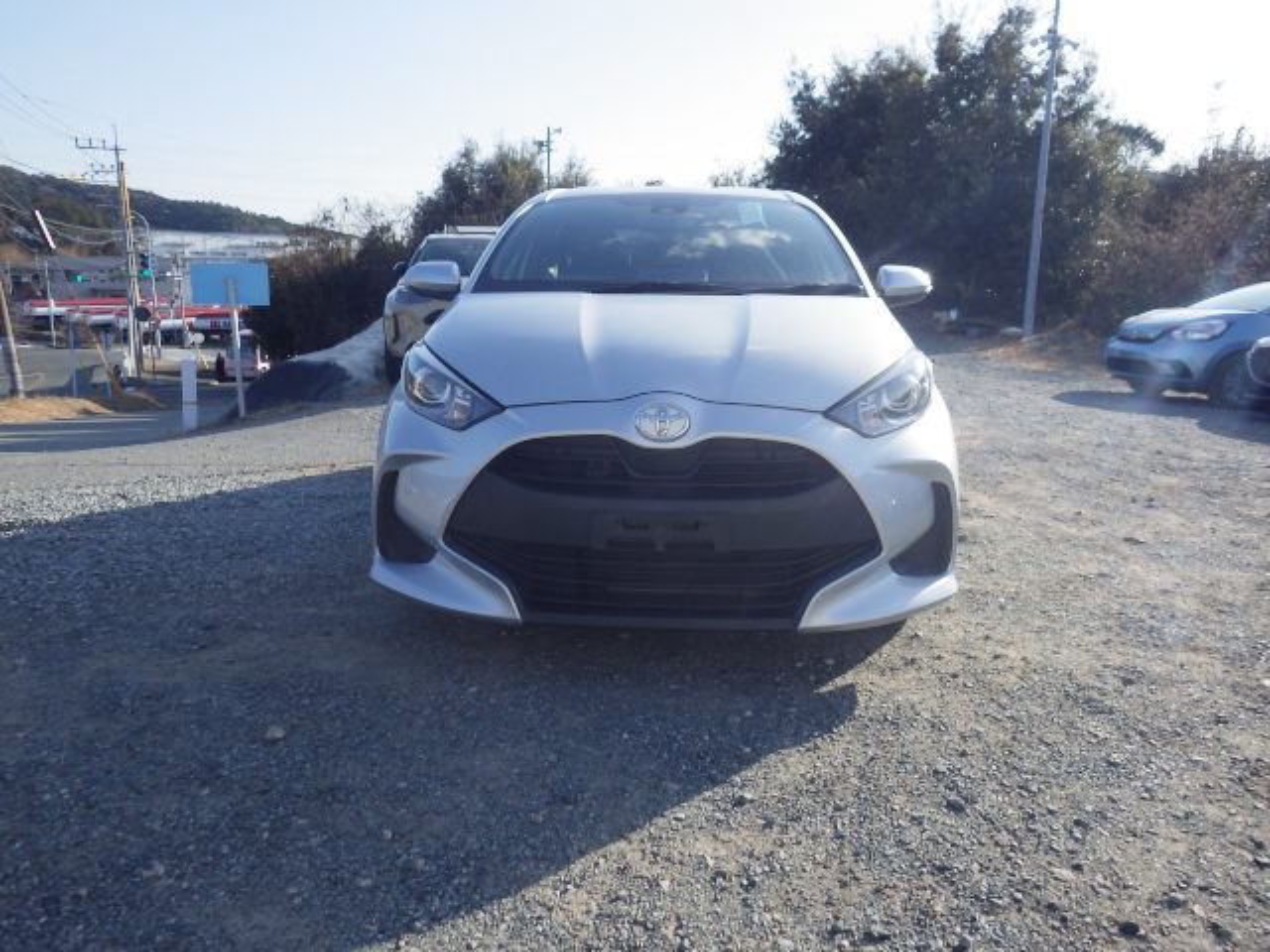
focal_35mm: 25
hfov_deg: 69.4
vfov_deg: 54.9
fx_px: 917
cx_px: 635
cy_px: 476
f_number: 7.9
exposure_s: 1/200
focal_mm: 4.5
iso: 250
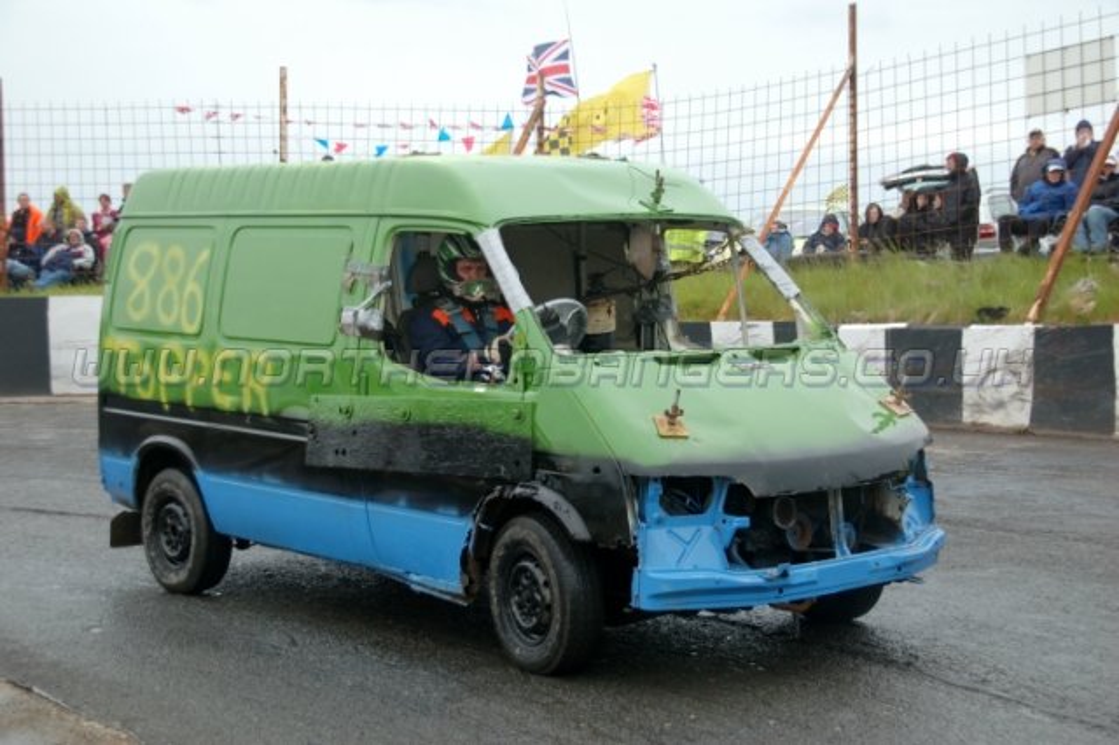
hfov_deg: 33.4
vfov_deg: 22.6
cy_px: 372
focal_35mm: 60
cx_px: 560
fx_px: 1864
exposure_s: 1/400
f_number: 4.8
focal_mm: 40
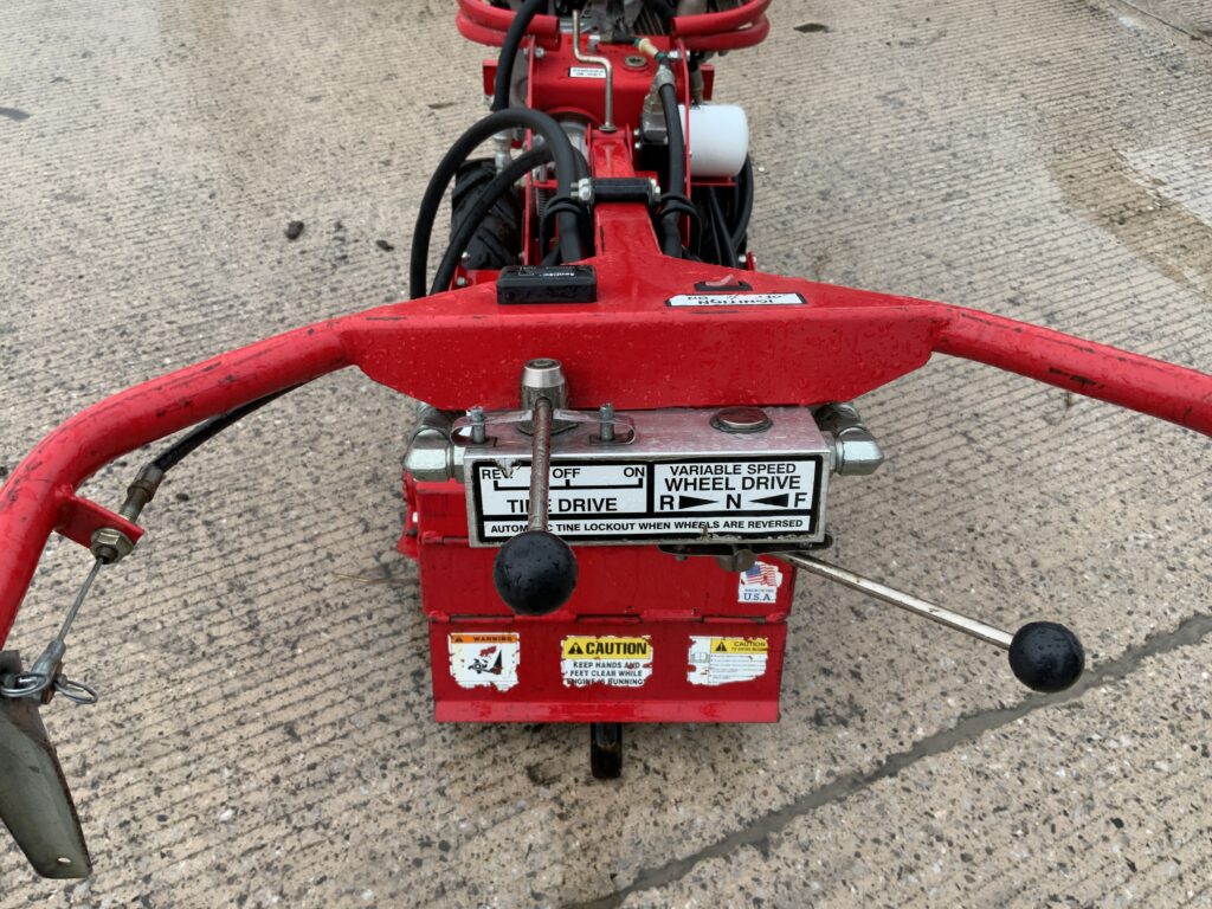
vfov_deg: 48.2
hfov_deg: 61.7
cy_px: 454
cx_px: 606
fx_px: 1015
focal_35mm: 29
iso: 16
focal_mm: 3
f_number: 1.8
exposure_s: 1/250
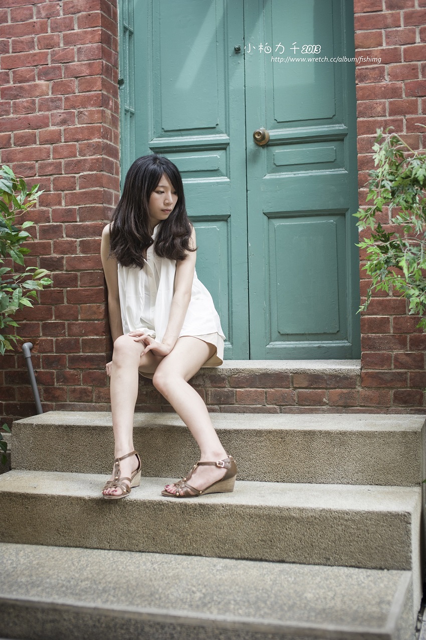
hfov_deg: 27.0
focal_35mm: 50
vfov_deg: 39.6
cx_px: 213
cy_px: 320
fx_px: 888
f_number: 2.2
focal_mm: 50
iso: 100
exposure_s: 1/200
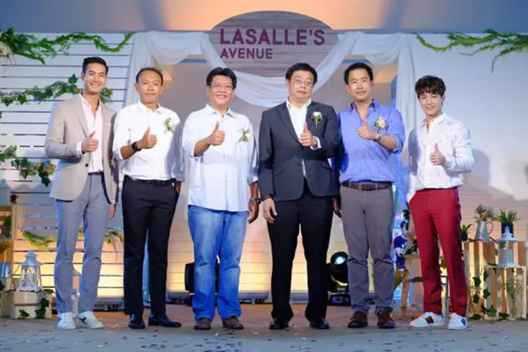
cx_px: 264
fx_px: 821
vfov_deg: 24.2
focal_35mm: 56
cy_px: 176
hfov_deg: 35.6
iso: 800
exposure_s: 1/180
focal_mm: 37.4
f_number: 4
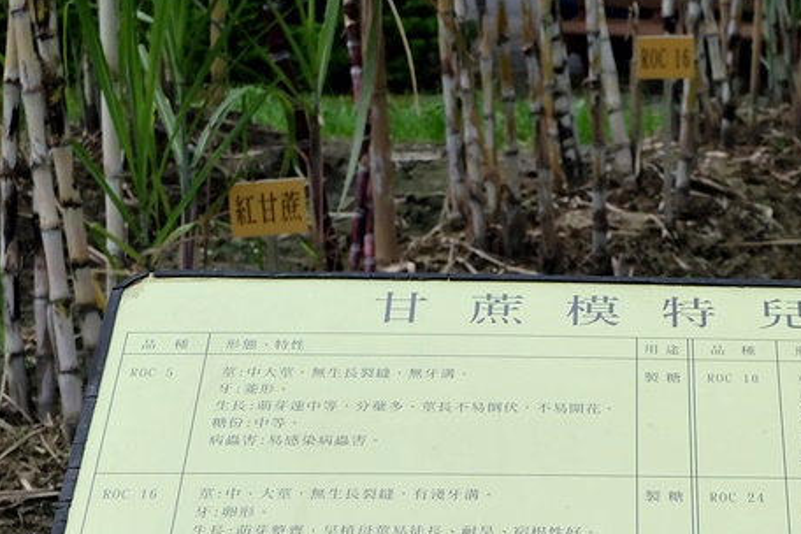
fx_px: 2447
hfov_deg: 18.4
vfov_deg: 12.2
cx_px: 685
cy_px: 589
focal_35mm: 110
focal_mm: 32.5
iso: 800
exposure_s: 1/1400
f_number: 7.1
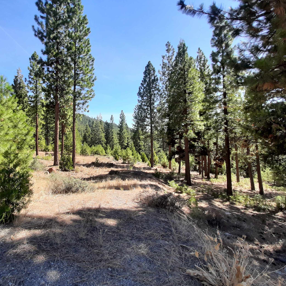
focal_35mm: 17
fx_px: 159
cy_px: 128
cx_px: 94
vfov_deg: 83.7
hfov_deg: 81.0
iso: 40
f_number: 2.2
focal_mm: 1.42
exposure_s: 1/484
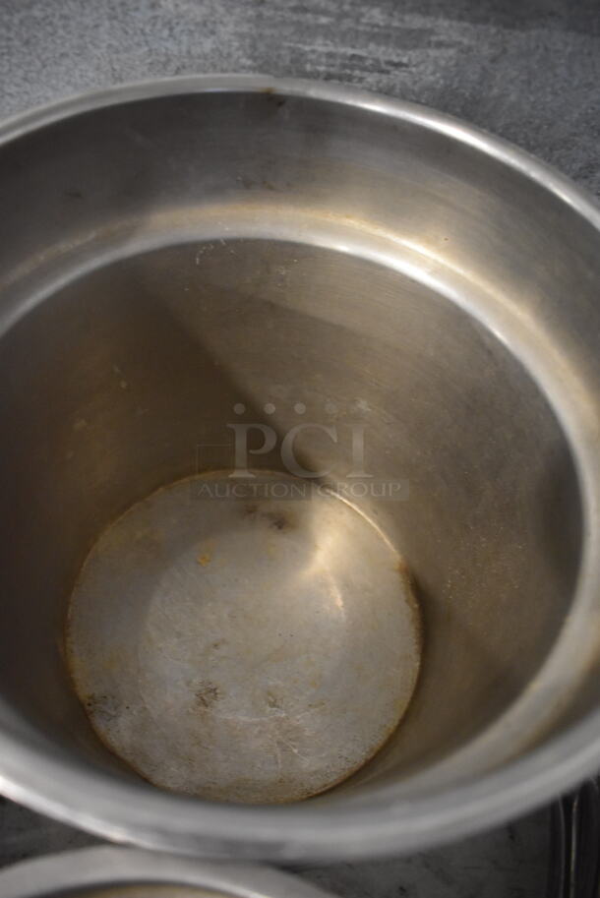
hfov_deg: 48.0
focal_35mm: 27
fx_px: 674
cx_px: 300
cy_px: 449
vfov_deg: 67.3
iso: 3200
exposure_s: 1/125
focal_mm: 18
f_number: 3.5
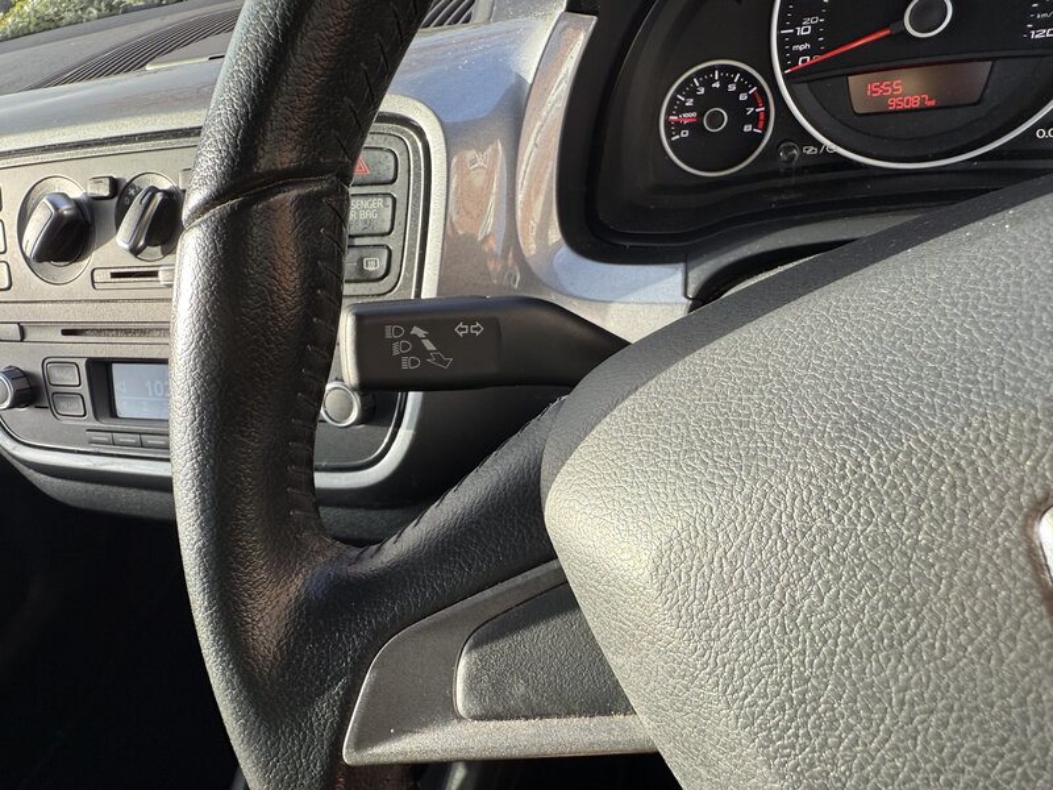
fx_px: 730
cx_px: 526
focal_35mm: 24
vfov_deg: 56.8
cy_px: 395
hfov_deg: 71.6
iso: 64
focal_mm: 2.22
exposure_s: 1/99
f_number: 2.2
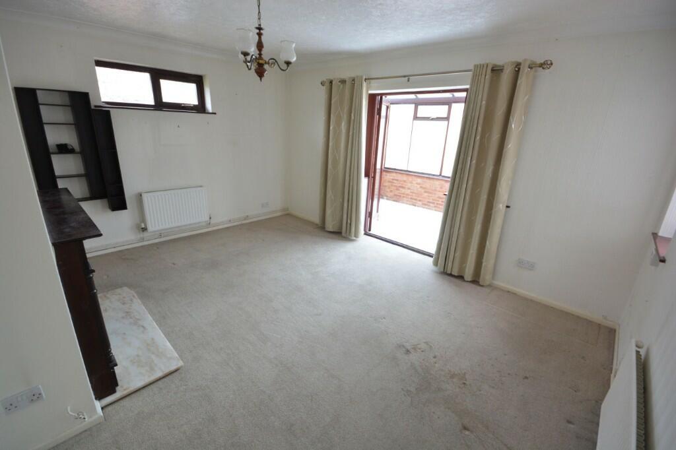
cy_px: 225
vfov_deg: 77.3
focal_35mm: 15
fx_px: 282
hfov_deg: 100.4
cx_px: 338
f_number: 8
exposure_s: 1/6
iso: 400
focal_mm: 10
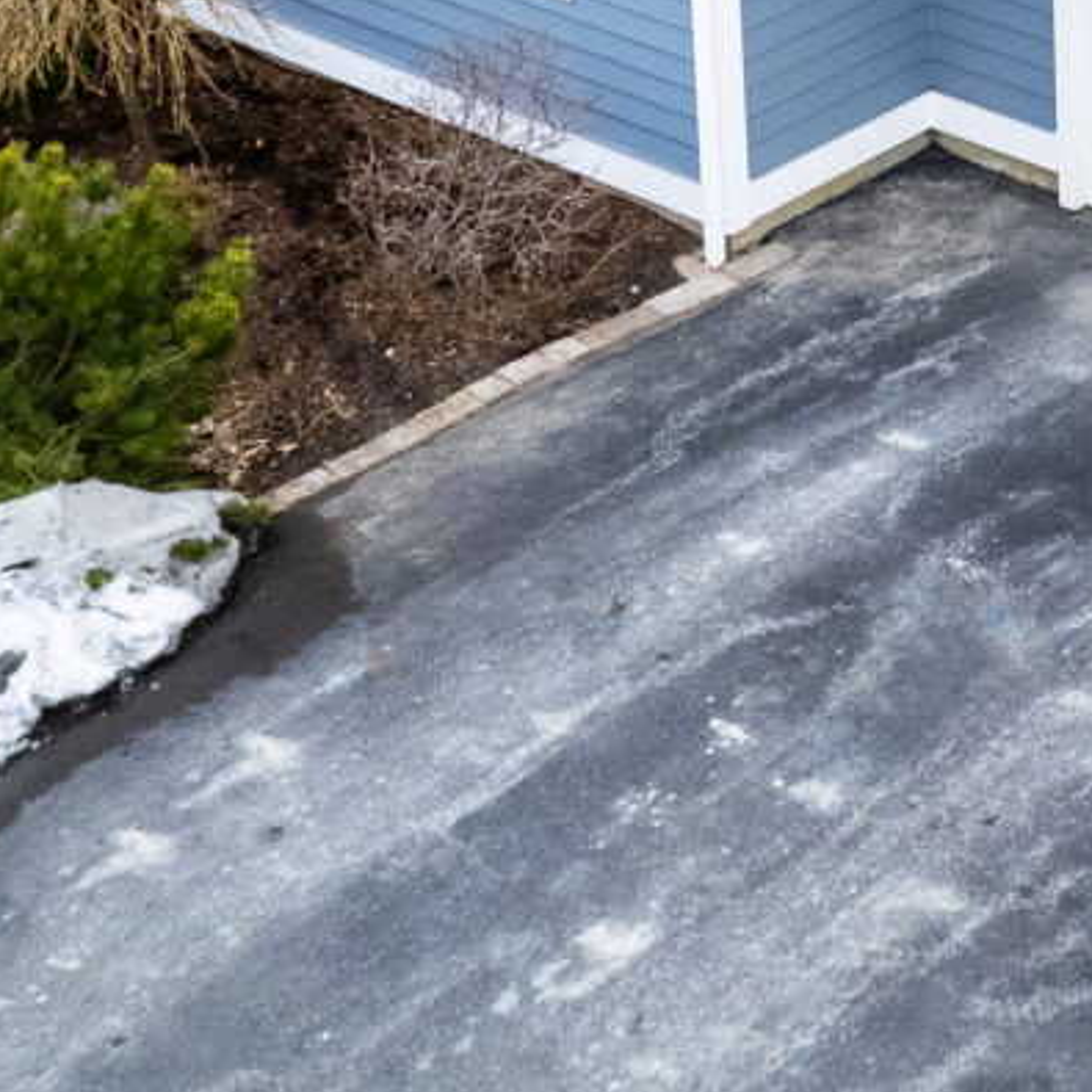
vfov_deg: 16.0
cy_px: -672
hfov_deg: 16.8
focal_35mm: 97
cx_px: 1474
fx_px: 3462
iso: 100
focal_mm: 8.38
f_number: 2.8
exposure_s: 1/1000
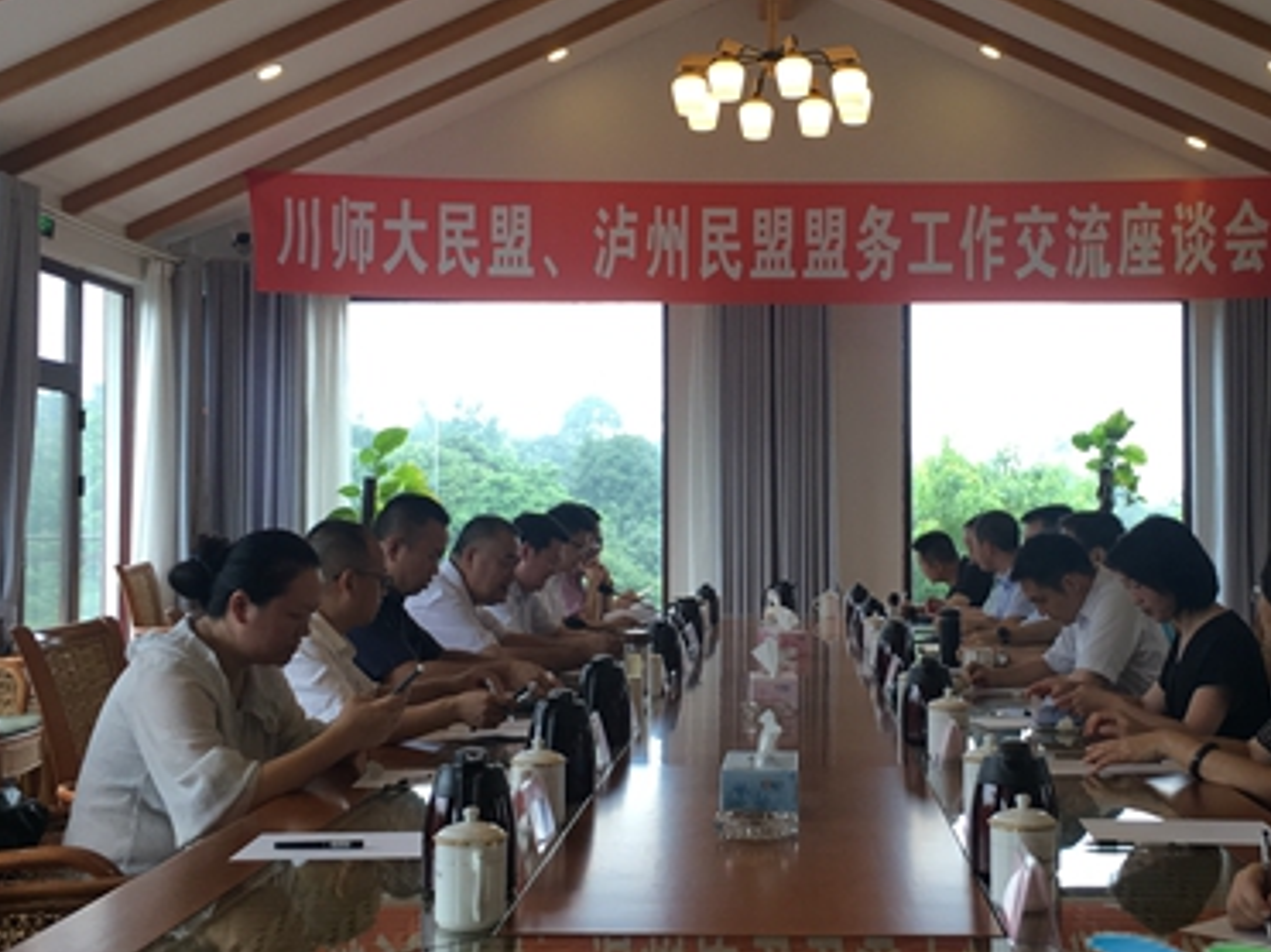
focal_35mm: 50
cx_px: 785
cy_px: 449
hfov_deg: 38.0
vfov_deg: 29.1
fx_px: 1835
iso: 40
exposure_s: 1/100
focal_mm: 4.15
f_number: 2.2
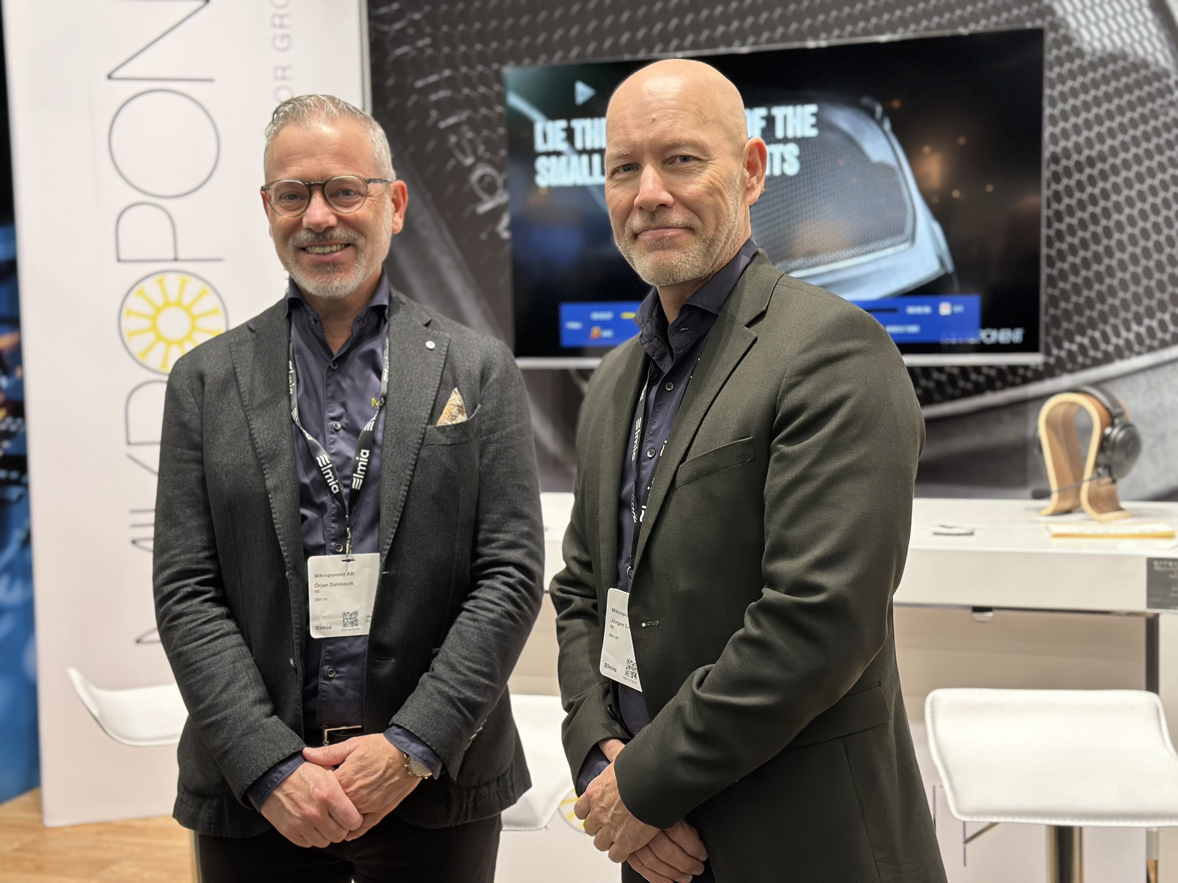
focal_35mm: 48
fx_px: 1633
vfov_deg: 30.3
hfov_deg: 39.7
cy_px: 442
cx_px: 589
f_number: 1.78
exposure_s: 1/100
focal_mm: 6.86
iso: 160
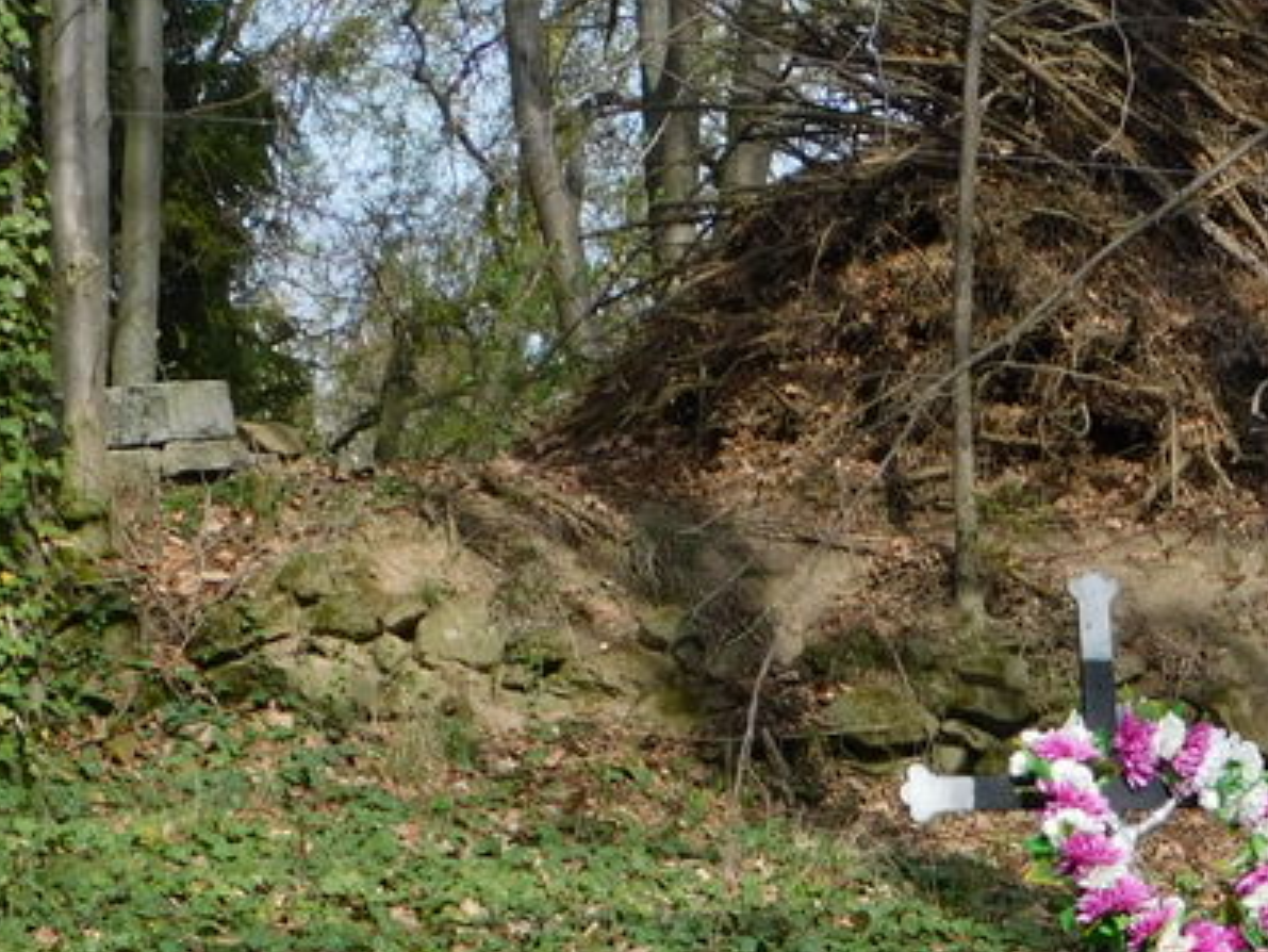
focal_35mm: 154
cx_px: 1201
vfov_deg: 9.5
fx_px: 5643
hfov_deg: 12.7
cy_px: 1275
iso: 125
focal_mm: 9
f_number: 3.8
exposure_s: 1/640
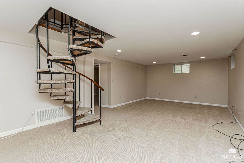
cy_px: 82
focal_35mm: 15
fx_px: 102
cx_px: 122
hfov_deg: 100.4
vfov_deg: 77.3
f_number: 10
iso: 800
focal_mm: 10
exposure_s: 1/60
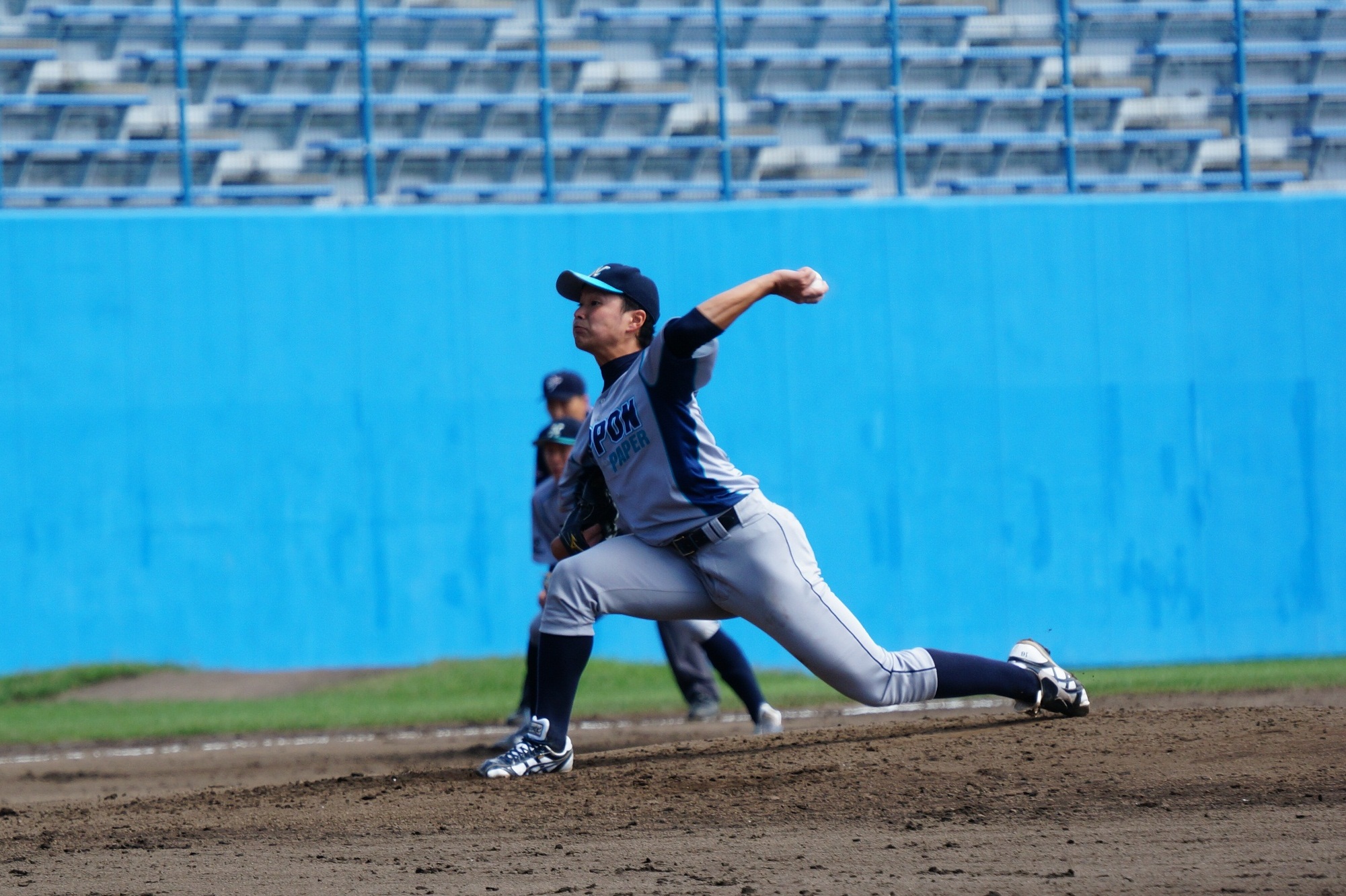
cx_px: 673
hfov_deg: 6.0
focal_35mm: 342
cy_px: 448
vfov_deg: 4.0
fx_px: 12780
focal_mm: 228
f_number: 5.6
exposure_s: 1/800
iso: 250
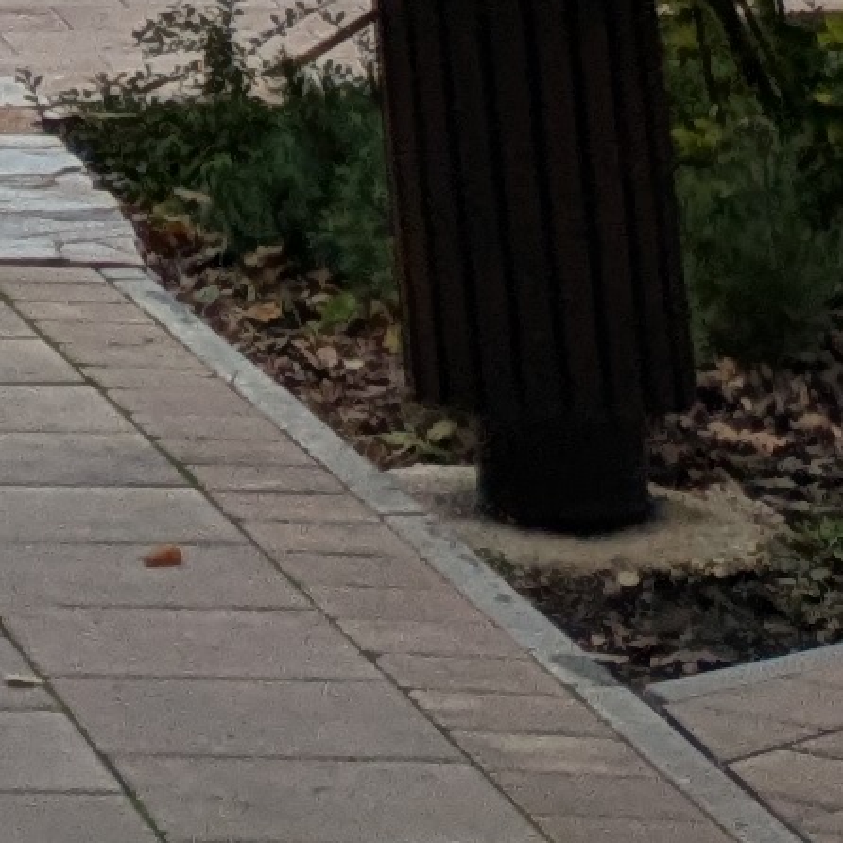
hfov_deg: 6.9
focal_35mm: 229
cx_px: -1633
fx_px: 6309
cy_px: -2423
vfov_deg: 6.4
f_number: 1.89
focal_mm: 5.43
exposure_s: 1/1616
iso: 50
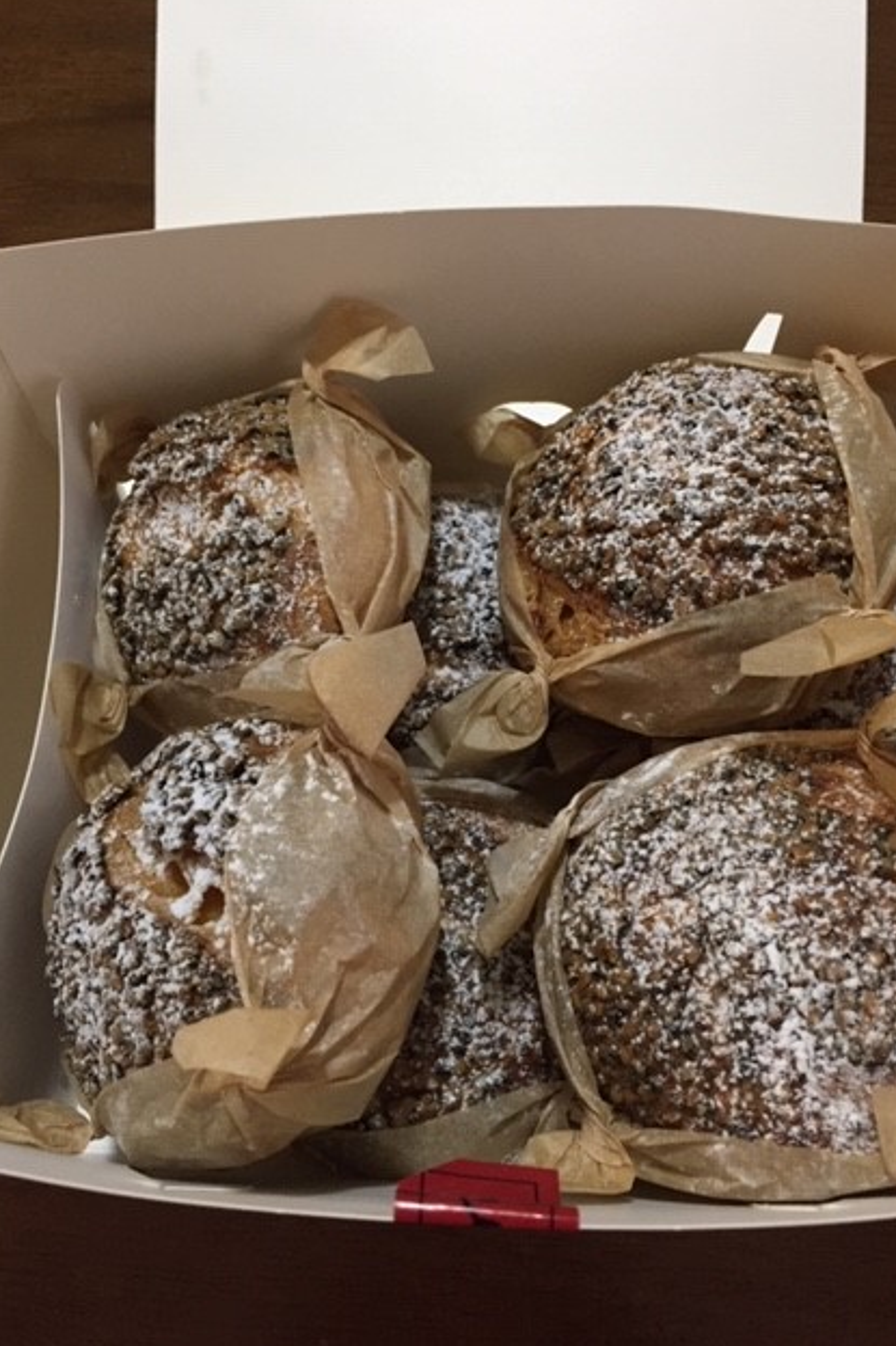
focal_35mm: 31
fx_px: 1158
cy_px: 678
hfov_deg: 42.3
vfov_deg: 60.3
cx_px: 466
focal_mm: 4.15
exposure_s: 1/30
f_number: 2.2
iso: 160
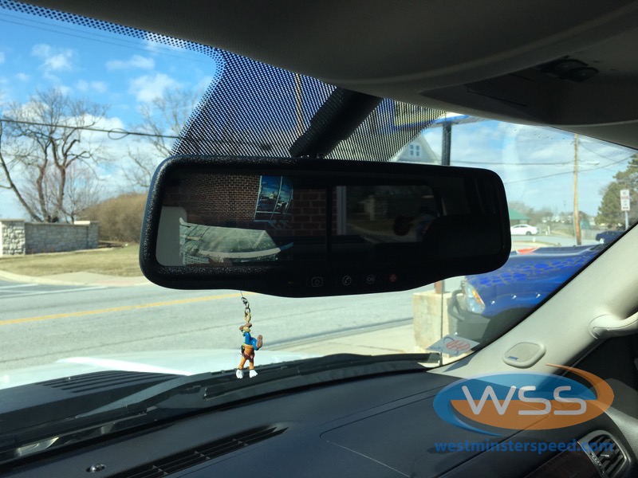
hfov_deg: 61.7
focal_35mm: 29
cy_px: 239
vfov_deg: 48.2
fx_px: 534
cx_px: 319
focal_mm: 4.15
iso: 25
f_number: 2.2
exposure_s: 1/630
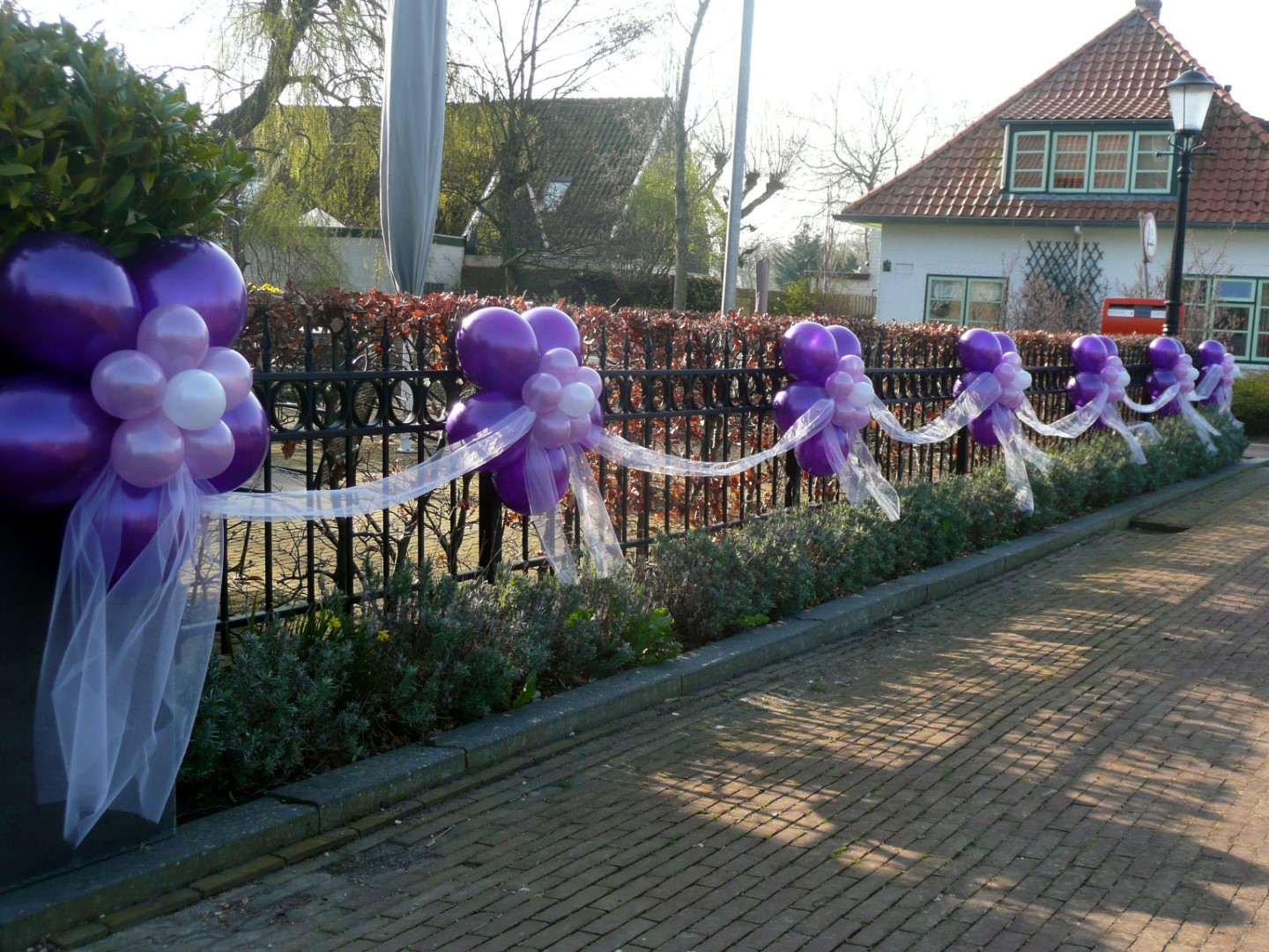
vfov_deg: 36.0
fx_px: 1466
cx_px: 634
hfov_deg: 46.8
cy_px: 476
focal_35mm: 40
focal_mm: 6.5
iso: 100
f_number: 3.9
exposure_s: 1/200
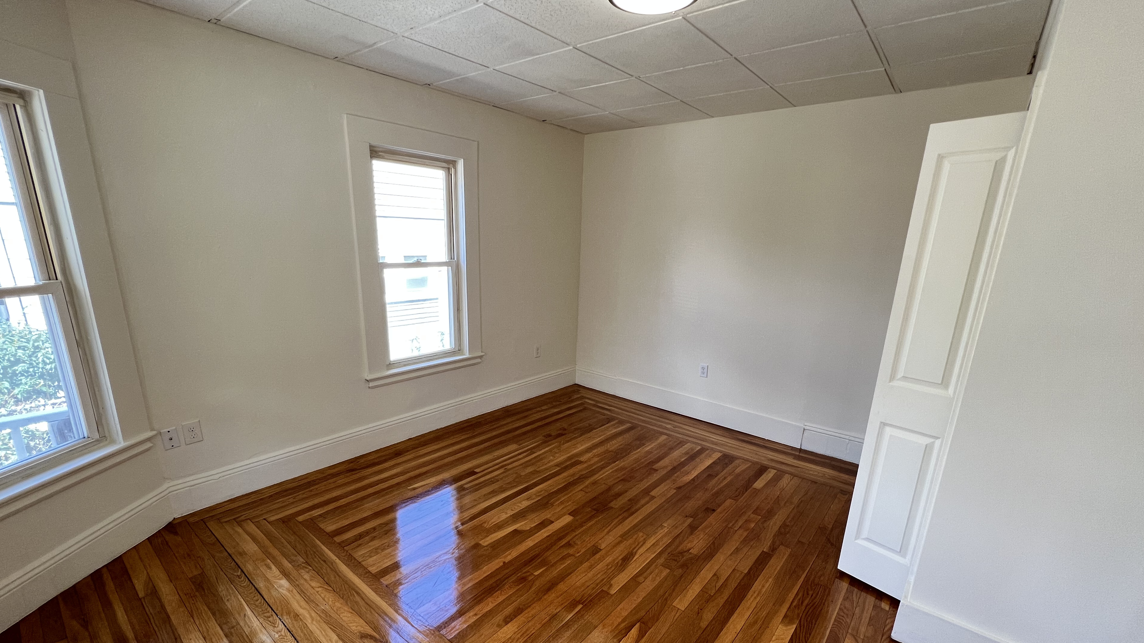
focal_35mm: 15
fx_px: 455
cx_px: 561
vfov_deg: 70.0
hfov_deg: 103.0
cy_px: 376
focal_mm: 1.57
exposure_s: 1/99
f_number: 1.8
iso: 80
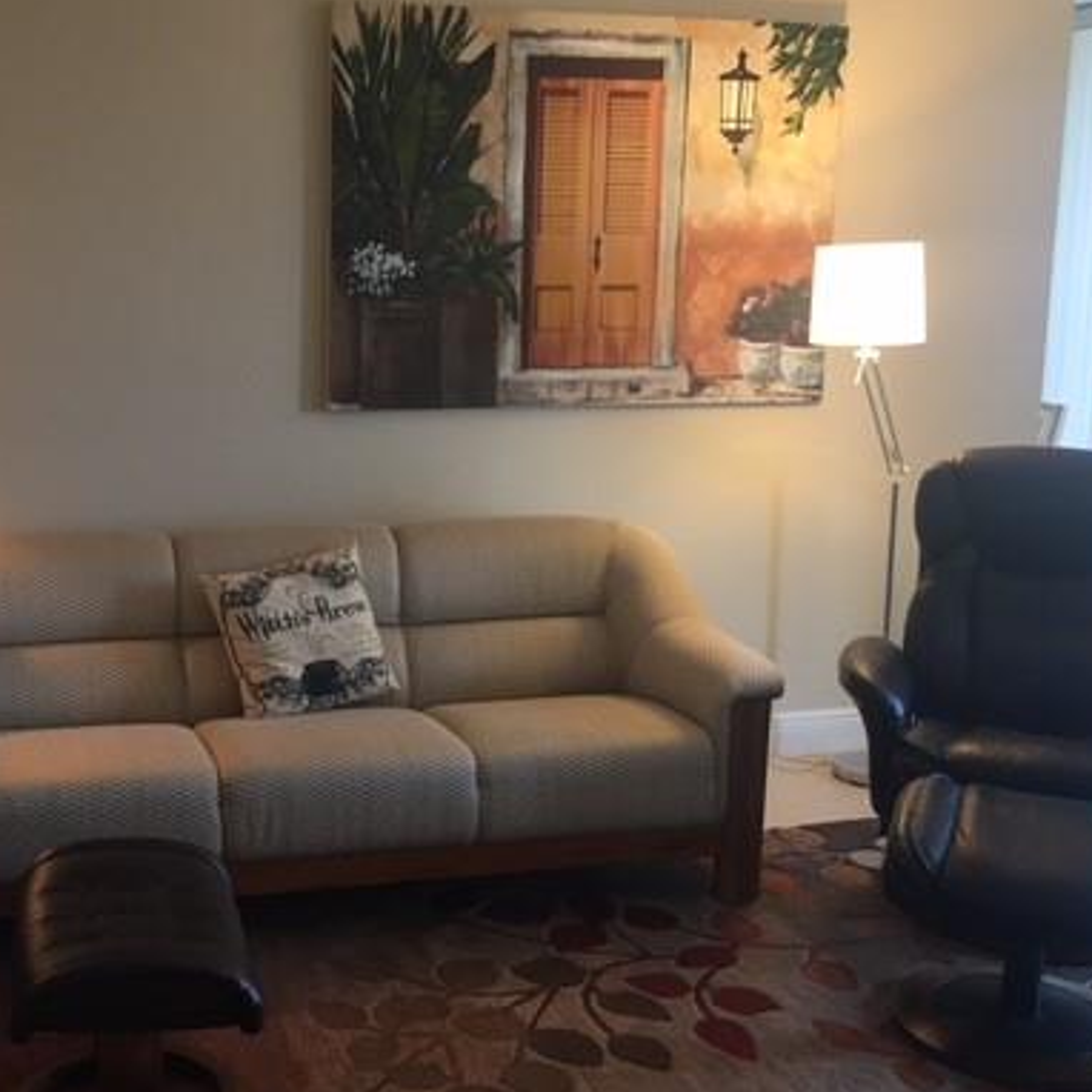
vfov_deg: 39.2
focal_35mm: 43
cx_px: 354
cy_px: 526
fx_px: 1535
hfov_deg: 38.7
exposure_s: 1/30
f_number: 2.2
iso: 80
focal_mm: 4.15
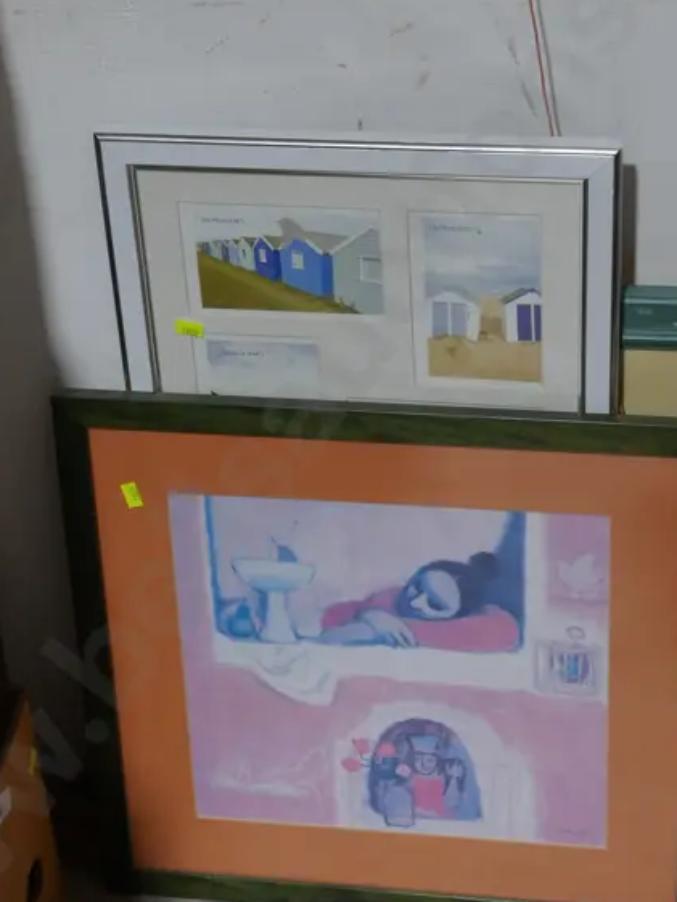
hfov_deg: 17.6
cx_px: 358
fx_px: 2190
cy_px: 339
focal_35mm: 84
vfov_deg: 23.2
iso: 800
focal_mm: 23
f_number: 5.1
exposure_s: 1/60
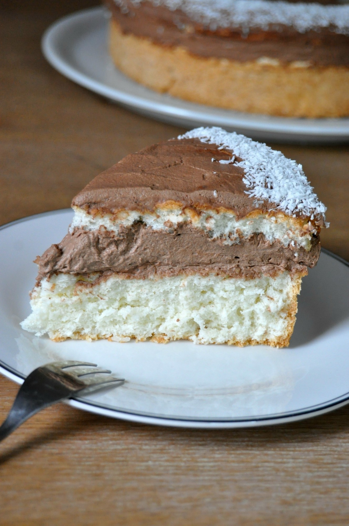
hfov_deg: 17.4
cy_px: 263
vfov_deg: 26.0
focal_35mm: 78
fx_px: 1137
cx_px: 174
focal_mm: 52
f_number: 5.6
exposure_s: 1/60.2
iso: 1600
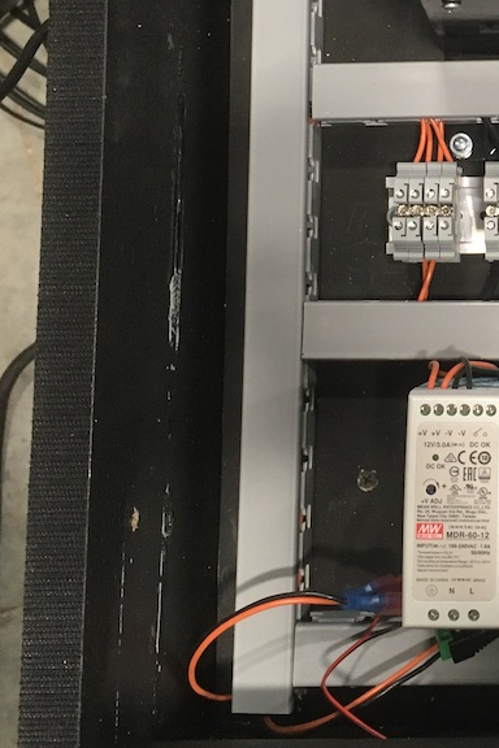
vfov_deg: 29.3
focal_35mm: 67
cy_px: 138
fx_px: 1393
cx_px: 589
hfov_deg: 19.2
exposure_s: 1/30
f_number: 2.2
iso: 125
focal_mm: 4.15
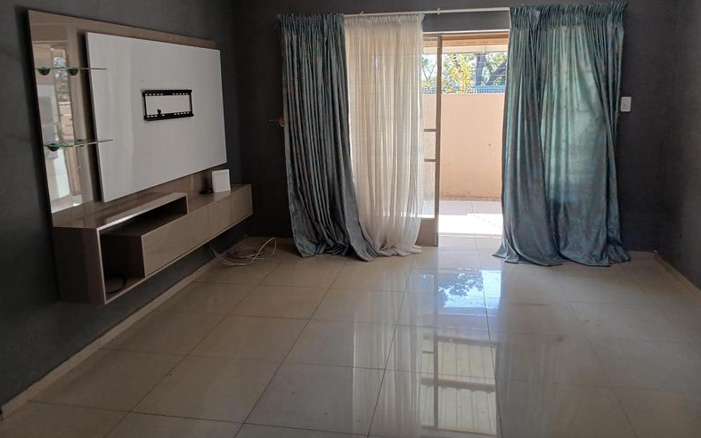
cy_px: 199
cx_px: 353
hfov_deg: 66.5
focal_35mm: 28
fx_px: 535
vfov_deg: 44.5
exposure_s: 1/50
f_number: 1.8
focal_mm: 3.98
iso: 80
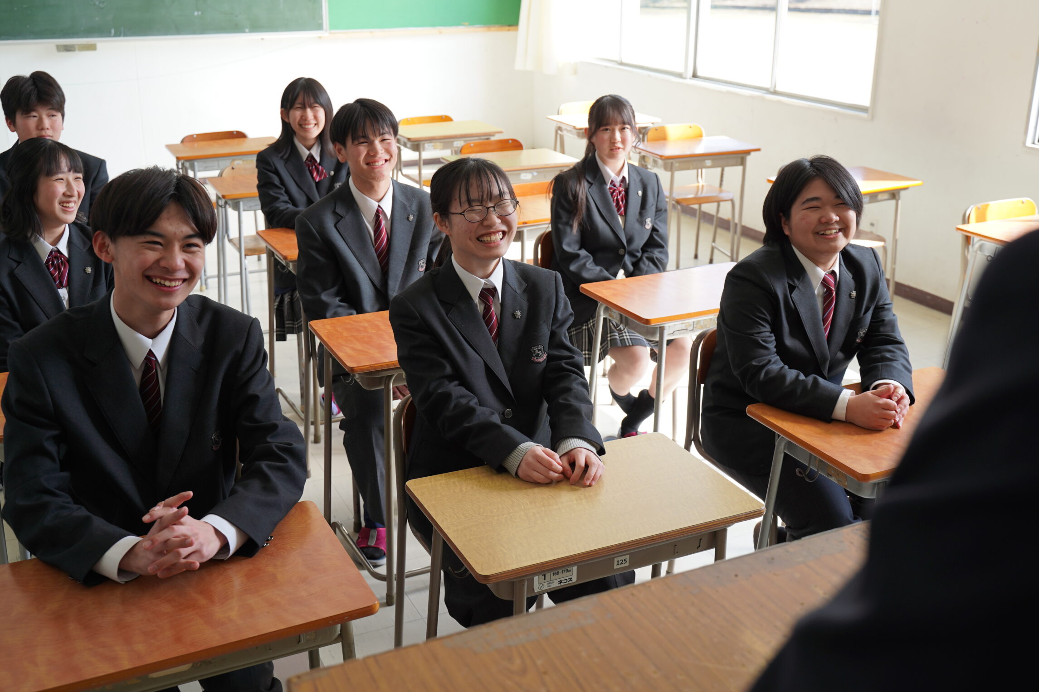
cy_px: 316
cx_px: 508
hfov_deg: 50.7
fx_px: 1097
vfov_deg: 35.0
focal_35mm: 38
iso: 200
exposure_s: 1/160
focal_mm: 34
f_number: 4
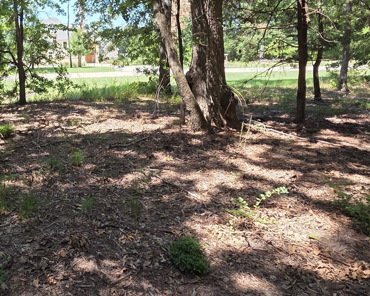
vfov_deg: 48.9
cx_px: 65
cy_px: 93
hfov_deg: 55.4
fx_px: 318
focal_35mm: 29
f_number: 2.2
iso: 50
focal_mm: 2.2
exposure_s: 1/393
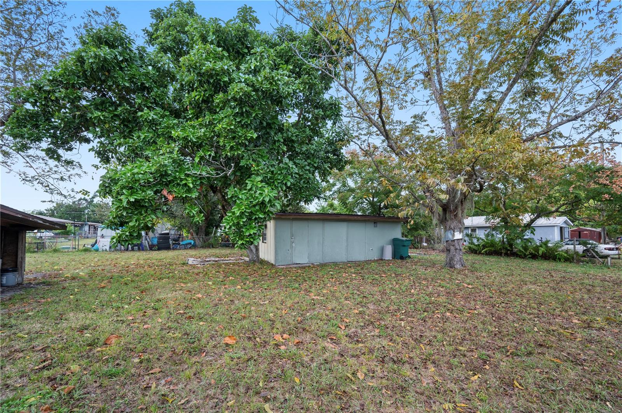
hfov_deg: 104.3
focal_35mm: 14
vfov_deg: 81.1
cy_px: 206
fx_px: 242
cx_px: 311
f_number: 7.1
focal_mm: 14
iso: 250
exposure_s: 1/200
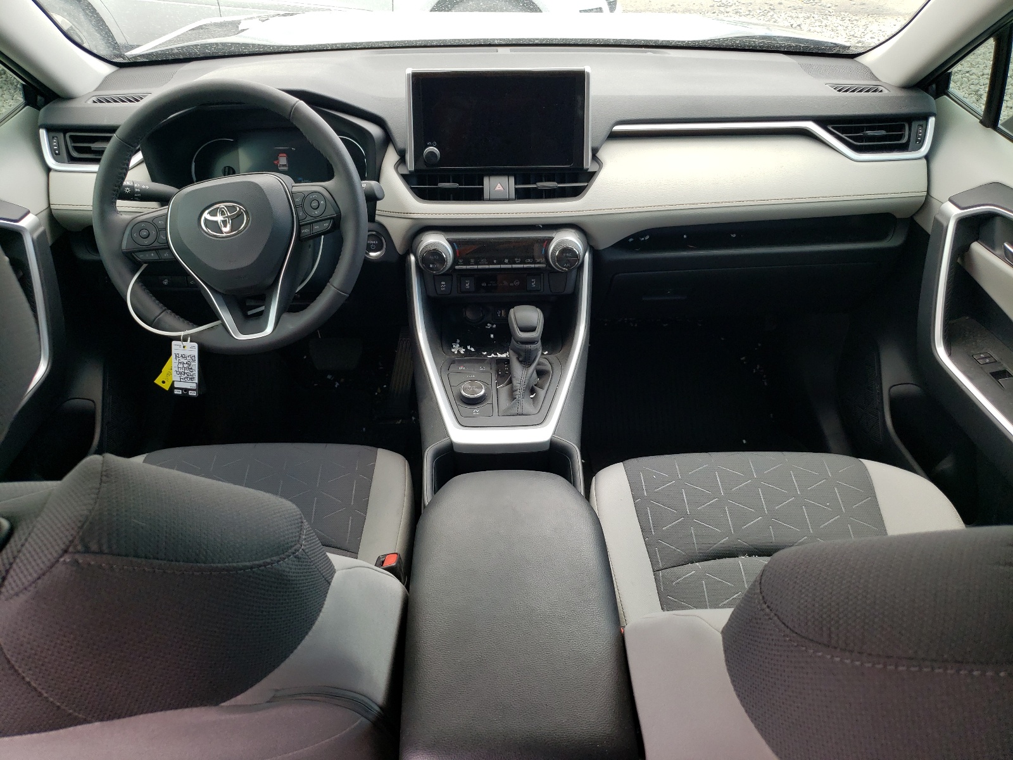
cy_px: 380
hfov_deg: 67.3
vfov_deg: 53.1
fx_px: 761
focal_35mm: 26
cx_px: 506
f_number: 1.5
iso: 50
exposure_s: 1/182
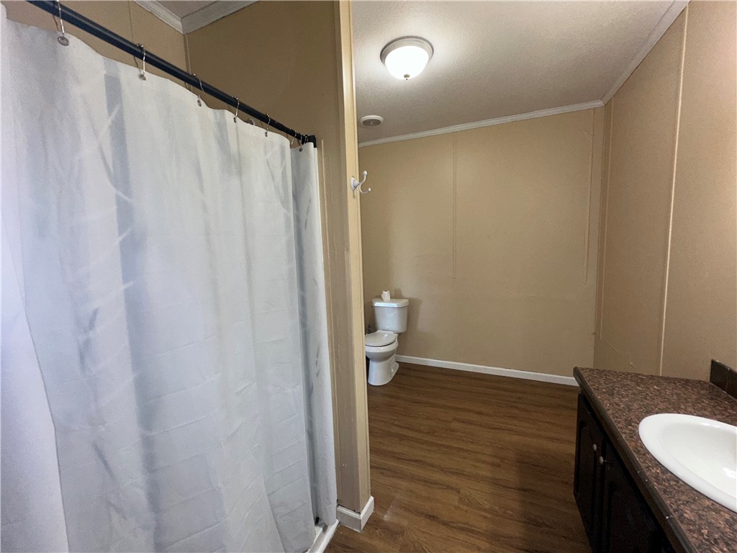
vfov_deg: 85.7
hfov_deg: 102.1
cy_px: 276
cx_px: 368
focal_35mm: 14
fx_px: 298
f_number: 2.2
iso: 100
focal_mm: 2.22
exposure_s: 1/60
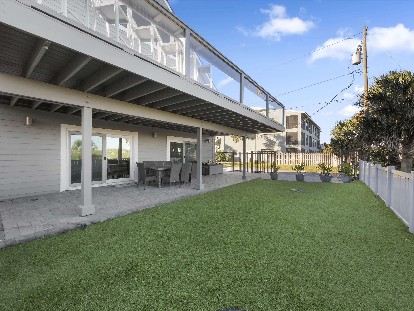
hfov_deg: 102.1
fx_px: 167
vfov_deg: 85.7
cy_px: 156
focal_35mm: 14
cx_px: 207
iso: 400
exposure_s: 1/15
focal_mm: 7
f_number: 11
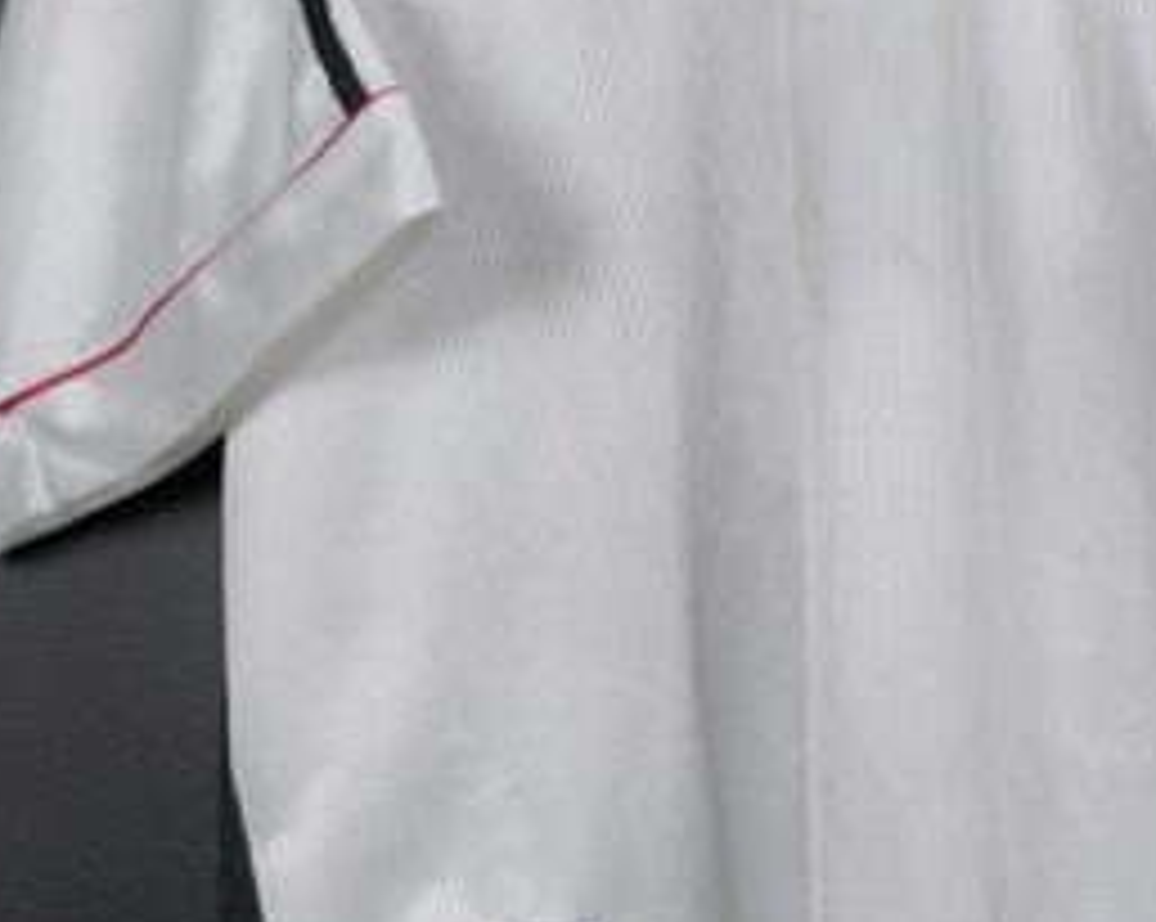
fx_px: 2392
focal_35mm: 70
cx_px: 918
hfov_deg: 26.7
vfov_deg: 21.8
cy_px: 409
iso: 400
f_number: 1.6
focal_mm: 6.57
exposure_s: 1/160
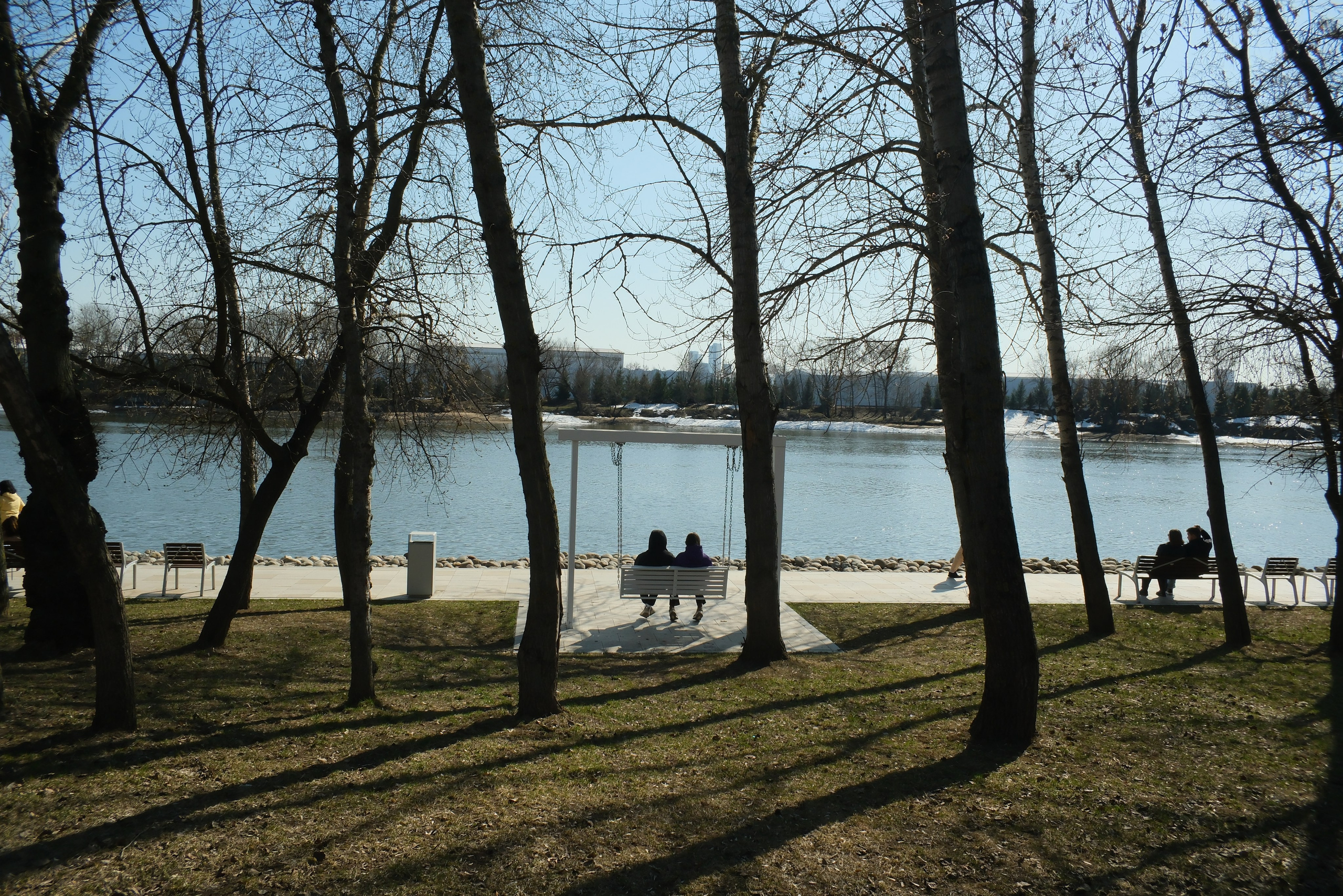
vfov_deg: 47.9
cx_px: 672
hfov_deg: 67.4
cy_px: 448
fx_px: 1007
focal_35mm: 27
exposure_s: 1/680
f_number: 11
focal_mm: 18
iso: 640
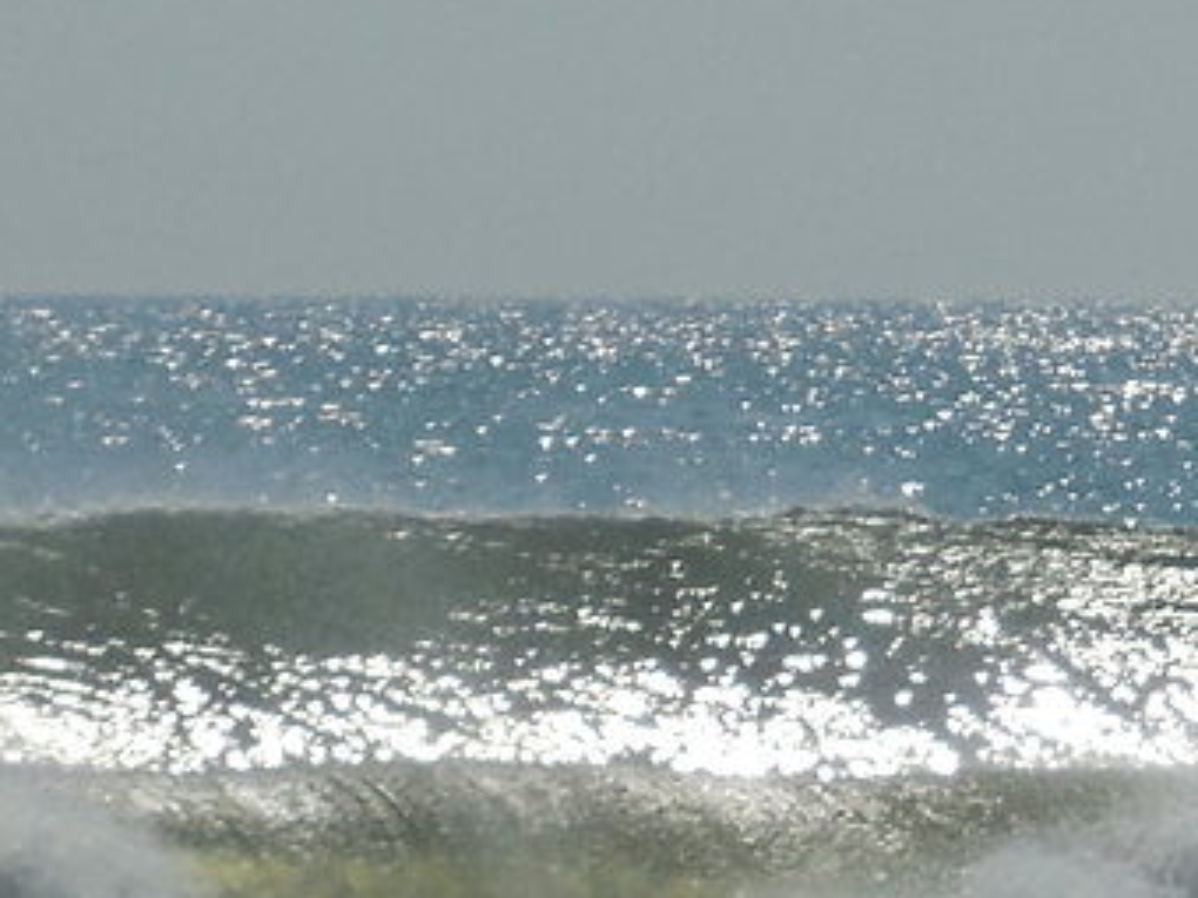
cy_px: 792
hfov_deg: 2.8
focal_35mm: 710
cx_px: 1966
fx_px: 24572
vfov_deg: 2.1
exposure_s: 1/1000
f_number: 9.8
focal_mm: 27.2
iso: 125
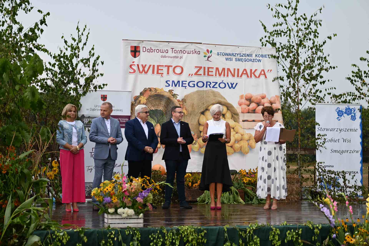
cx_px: 184
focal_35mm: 78
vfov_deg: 17.5
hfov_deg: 26.0
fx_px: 800
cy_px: 123
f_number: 4.5
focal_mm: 78
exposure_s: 1/250
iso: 400
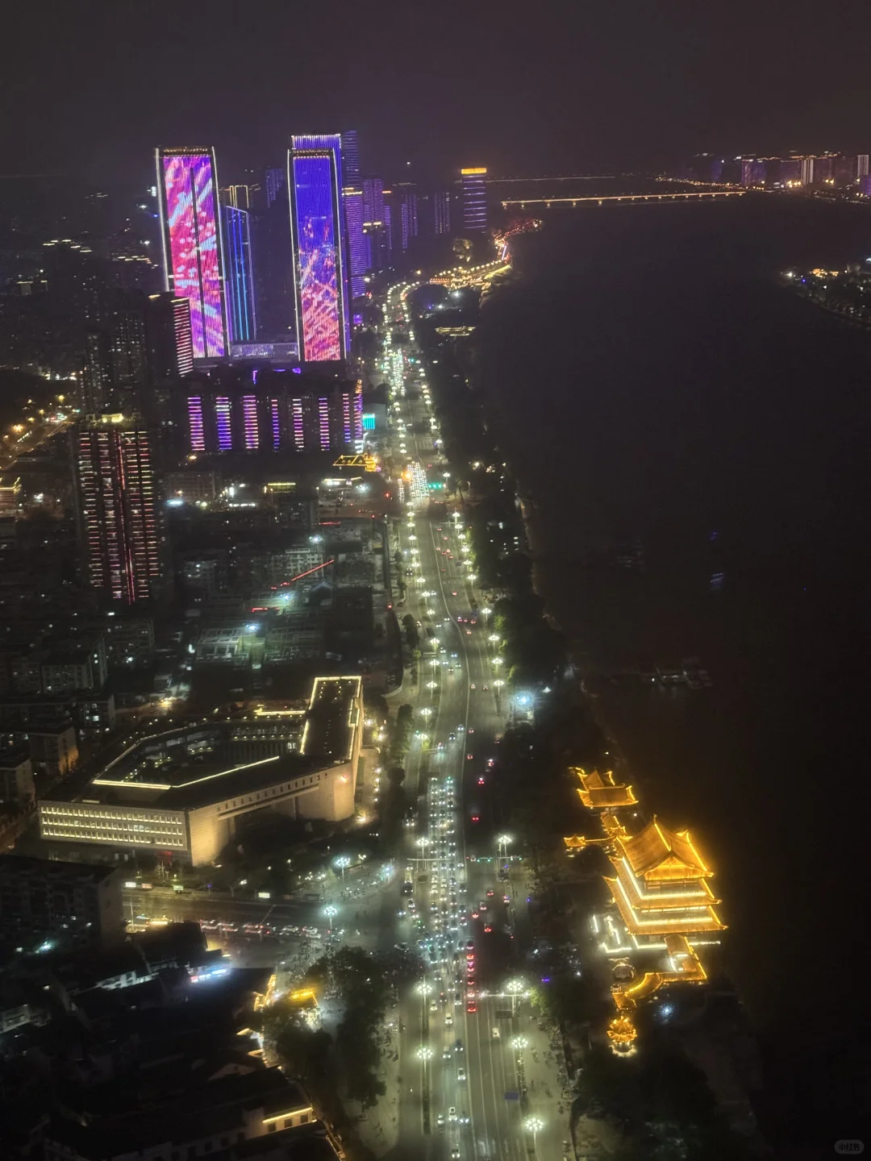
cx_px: 436
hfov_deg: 30.3
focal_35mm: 48
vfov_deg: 39.7
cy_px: 580
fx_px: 1610
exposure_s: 1/21
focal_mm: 6.76
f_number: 1.78
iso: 800
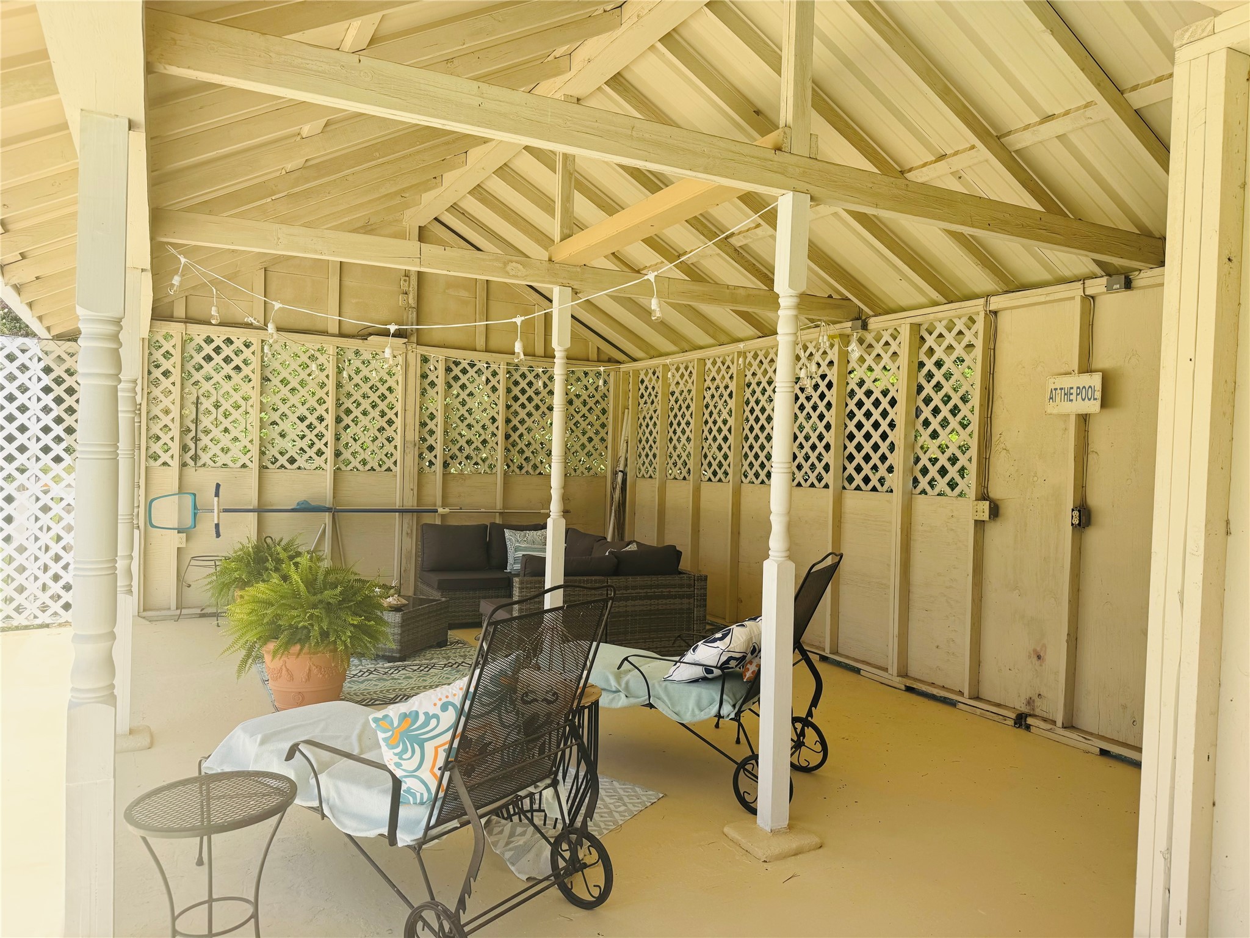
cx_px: 625
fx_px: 867
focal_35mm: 24
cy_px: 469
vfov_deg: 56.8
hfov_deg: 71.6
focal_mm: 6.76
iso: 80
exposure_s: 1/1560
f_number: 1.78
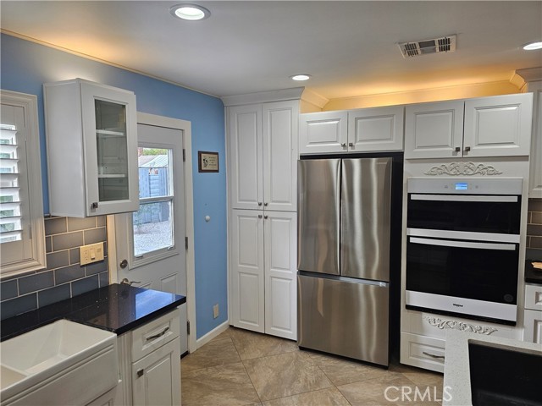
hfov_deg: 73.9
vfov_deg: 58.9
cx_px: 271
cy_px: 203
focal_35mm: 23
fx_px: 360
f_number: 1.7
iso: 100
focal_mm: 6.3
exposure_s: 1/120
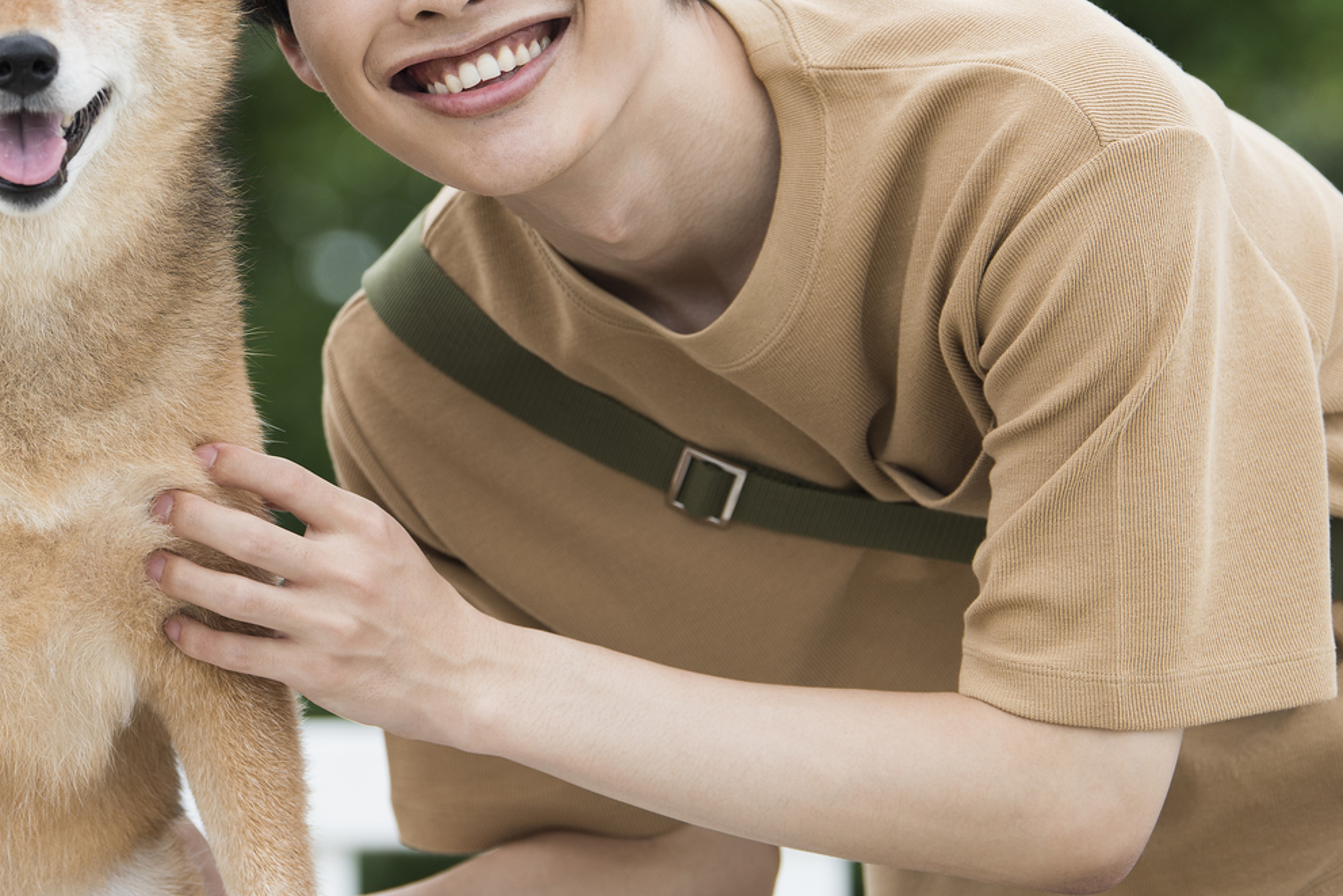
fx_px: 9776
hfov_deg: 7.8
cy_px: 82
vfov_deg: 5.2
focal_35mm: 262
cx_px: 115
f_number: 4
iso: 200
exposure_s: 1/640
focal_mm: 130
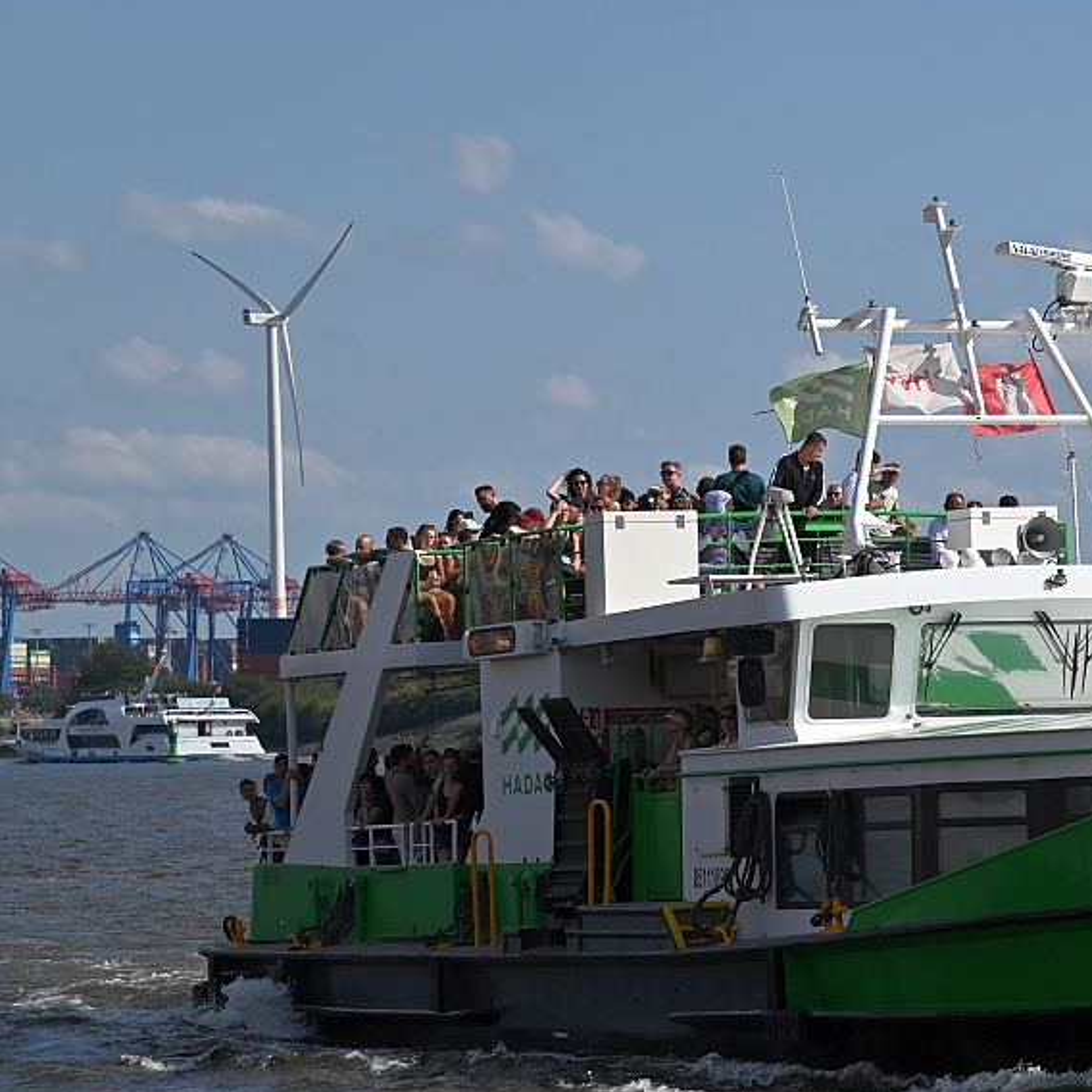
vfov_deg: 12.4
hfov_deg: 12.3
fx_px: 5032
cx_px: 952
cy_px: 637
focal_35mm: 141
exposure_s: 1/500
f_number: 8
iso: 100
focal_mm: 92
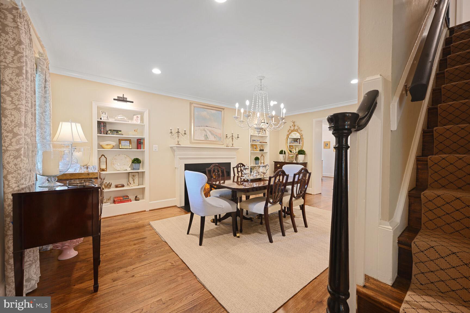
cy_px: 156
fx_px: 183
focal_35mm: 14
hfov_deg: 104.3
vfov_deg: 81.2
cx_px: 235
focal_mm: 14
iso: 200
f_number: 9
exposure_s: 1
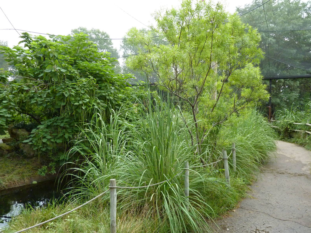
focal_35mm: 25
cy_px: 116
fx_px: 225
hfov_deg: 69.4
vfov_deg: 54.9
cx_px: 156
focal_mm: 4.1
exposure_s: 1/500
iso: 320
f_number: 3.3
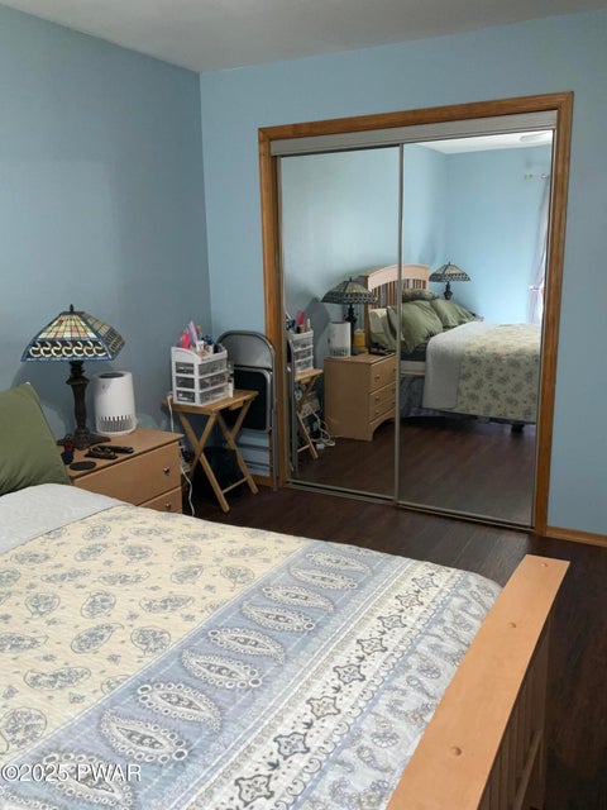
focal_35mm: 29
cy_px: 405
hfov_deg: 48.2
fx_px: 678
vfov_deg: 61.7
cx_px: 304
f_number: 1.8
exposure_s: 1/60
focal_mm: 3
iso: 50
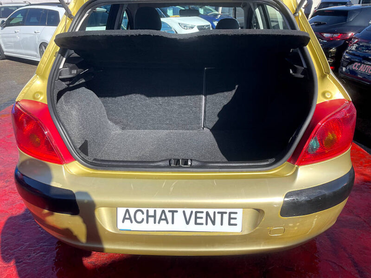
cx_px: 186
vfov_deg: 53.1
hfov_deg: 67.3
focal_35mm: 26
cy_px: 139
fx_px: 279
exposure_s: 1/1770
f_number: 1.6
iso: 32
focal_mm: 4.2
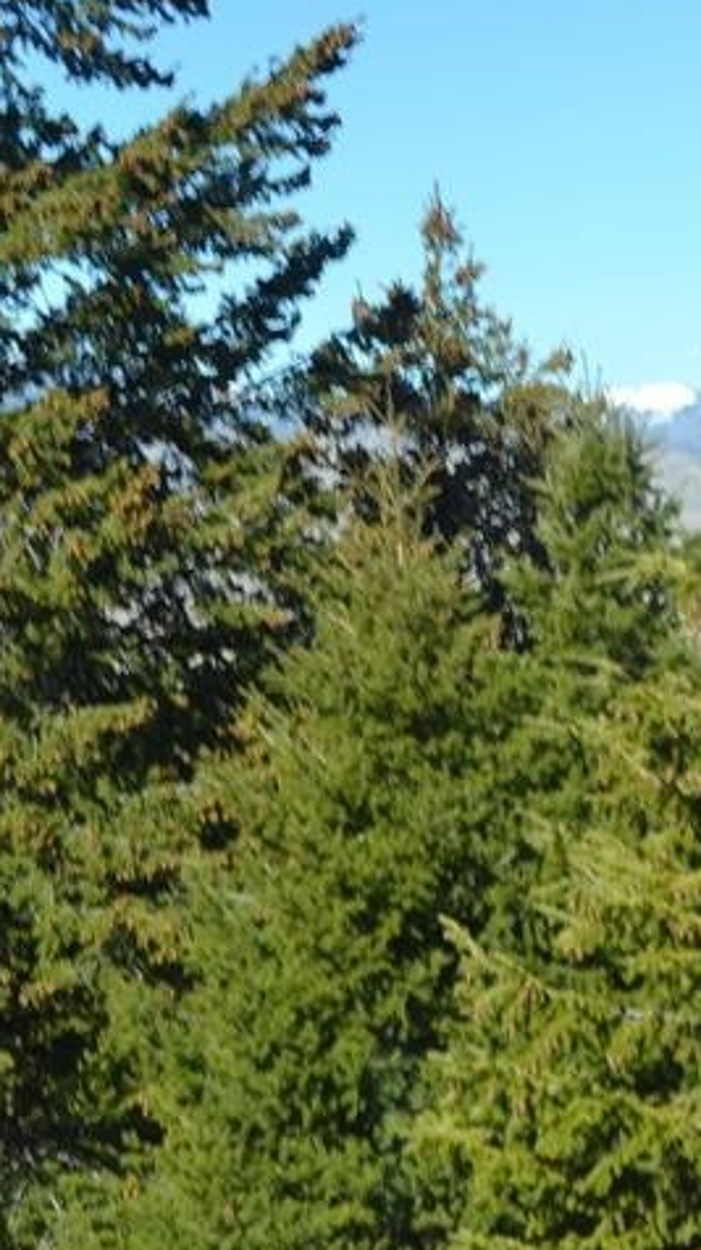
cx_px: 1021
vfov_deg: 18.6
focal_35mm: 115
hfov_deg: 10.2
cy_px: 751
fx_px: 3808
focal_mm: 34
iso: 100
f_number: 7.1
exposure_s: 1/200
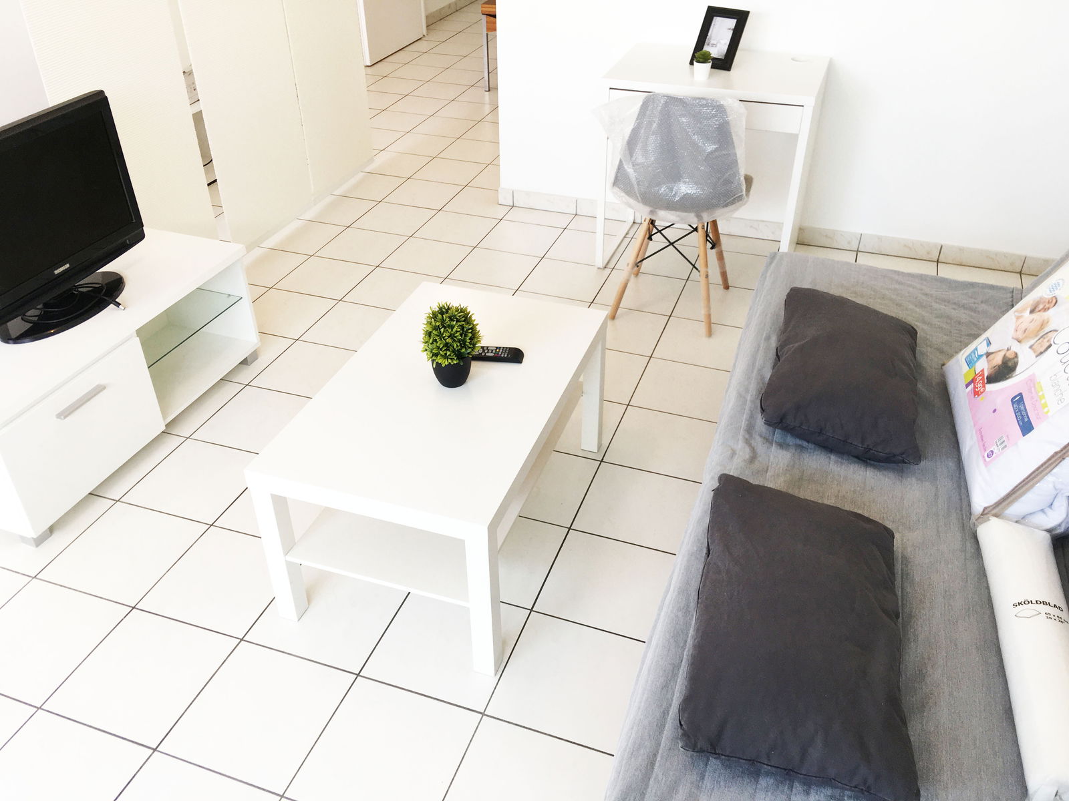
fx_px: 896
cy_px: 400
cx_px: 534
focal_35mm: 29
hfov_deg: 61.7
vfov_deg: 48.2
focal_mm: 4.15
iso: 25
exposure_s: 1/50
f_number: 2.2
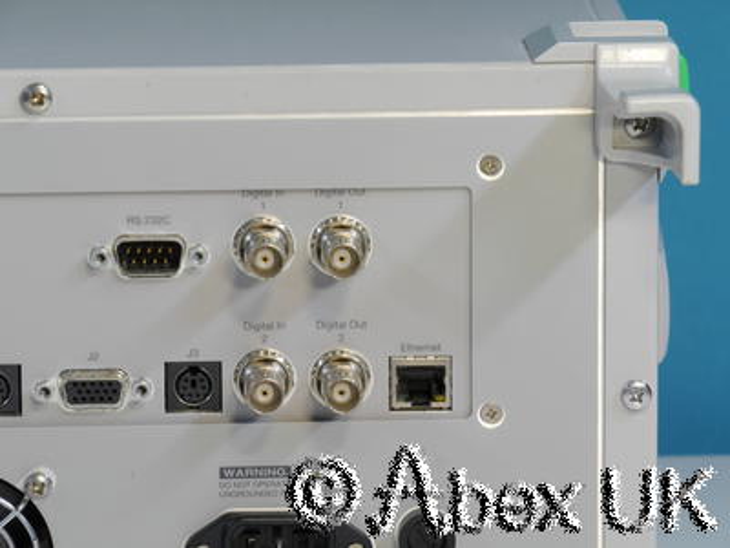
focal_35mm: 280
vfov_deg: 5.3
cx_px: 365
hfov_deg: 7.1
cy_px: 274
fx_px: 5905
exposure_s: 1/2.5
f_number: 14
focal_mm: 140
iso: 400
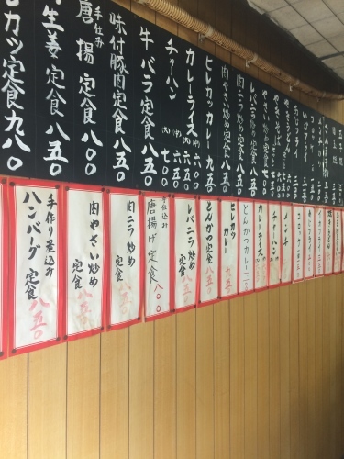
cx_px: 172
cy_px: 230
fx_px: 384
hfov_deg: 48.2
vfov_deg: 61.7
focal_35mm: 29
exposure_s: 1/30
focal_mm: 4.15
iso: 50
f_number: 2.2
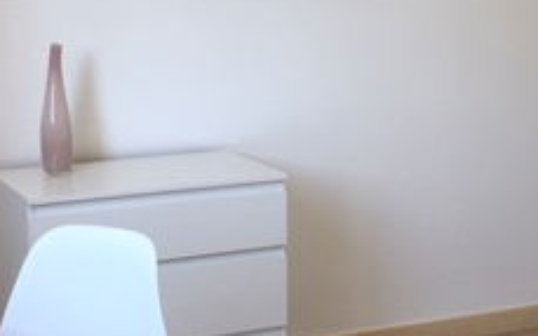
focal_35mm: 86
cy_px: 153
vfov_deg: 15.2
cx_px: 282
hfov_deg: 24.1
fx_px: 1261
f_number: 2.2
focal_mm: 4.15
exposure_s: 1/40
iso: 25
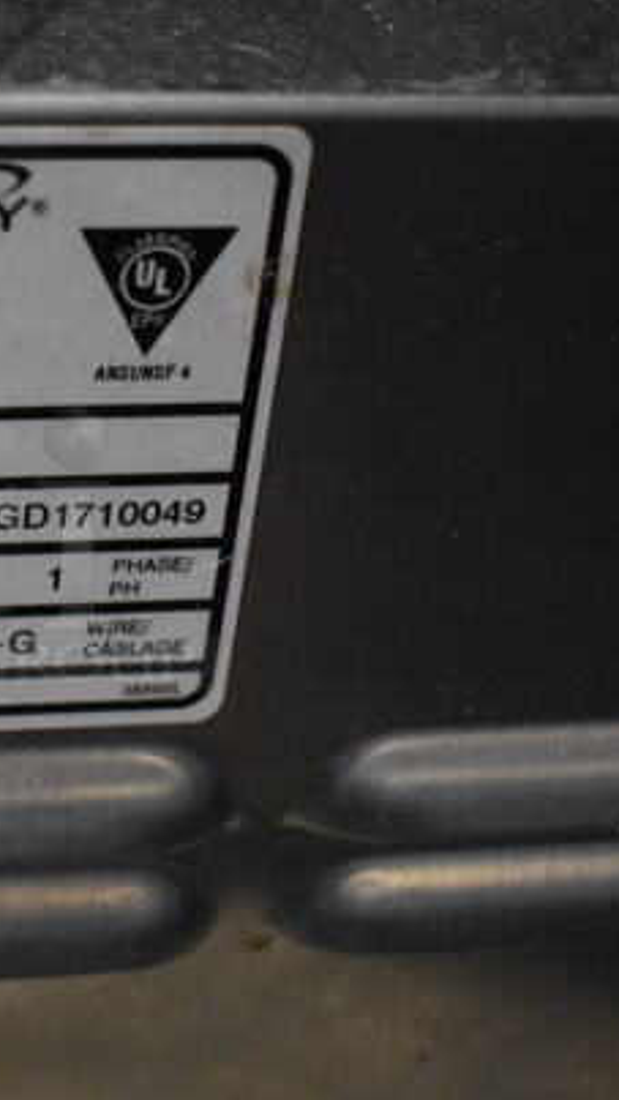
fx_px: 2151
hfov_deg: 15.9
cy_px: 549
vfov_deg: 28.7
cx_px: -85
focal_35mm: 74
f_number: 4.2
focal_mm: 31
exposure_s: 1/60
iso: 2200
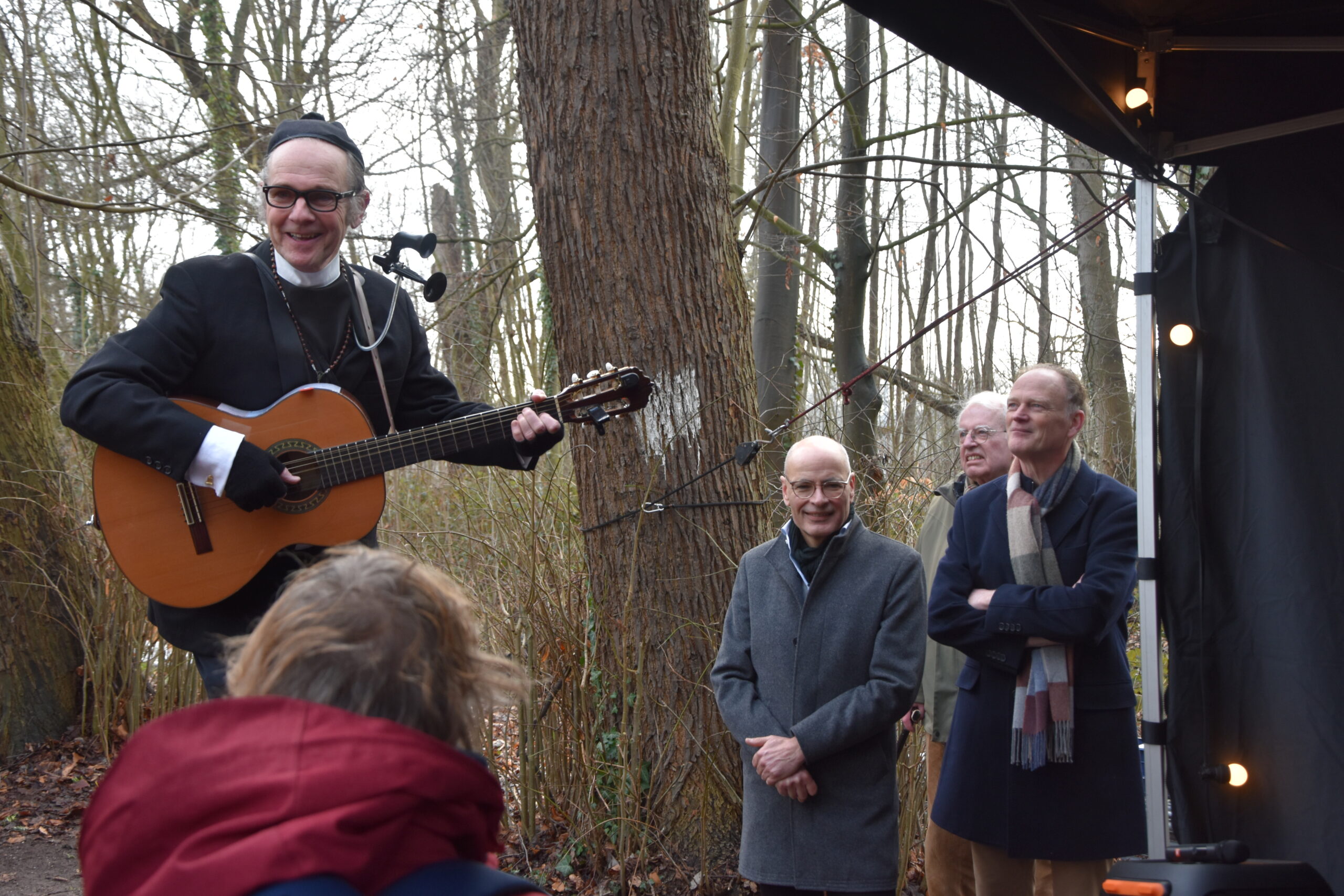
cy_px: 448
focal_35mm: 48
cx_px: 672
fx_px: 1792
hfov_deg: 41.1
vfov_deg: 28.1
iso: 400
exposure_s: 1/100
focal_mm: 32
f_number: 5
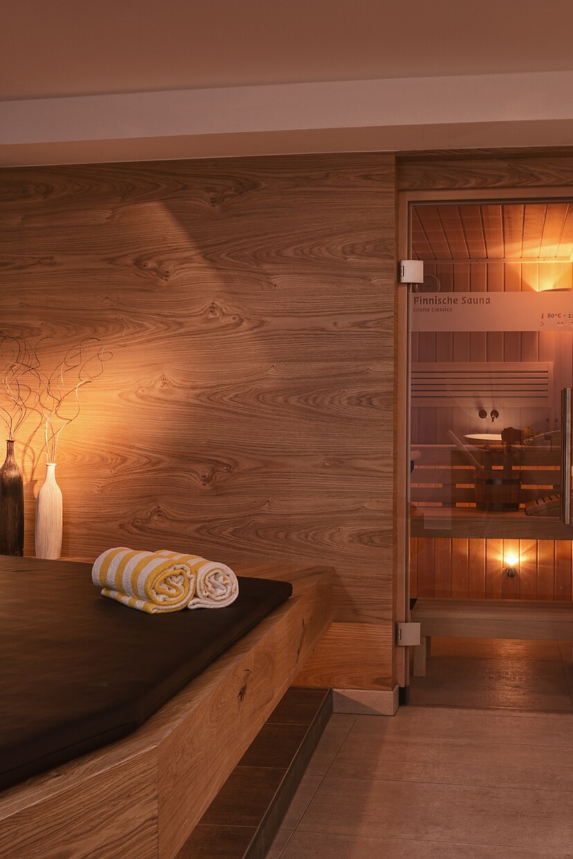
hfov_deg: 35.6
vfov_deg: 51.9
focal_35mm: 37
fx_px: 883
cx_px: 376
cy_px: 433
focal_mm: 24
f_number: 13
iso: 100
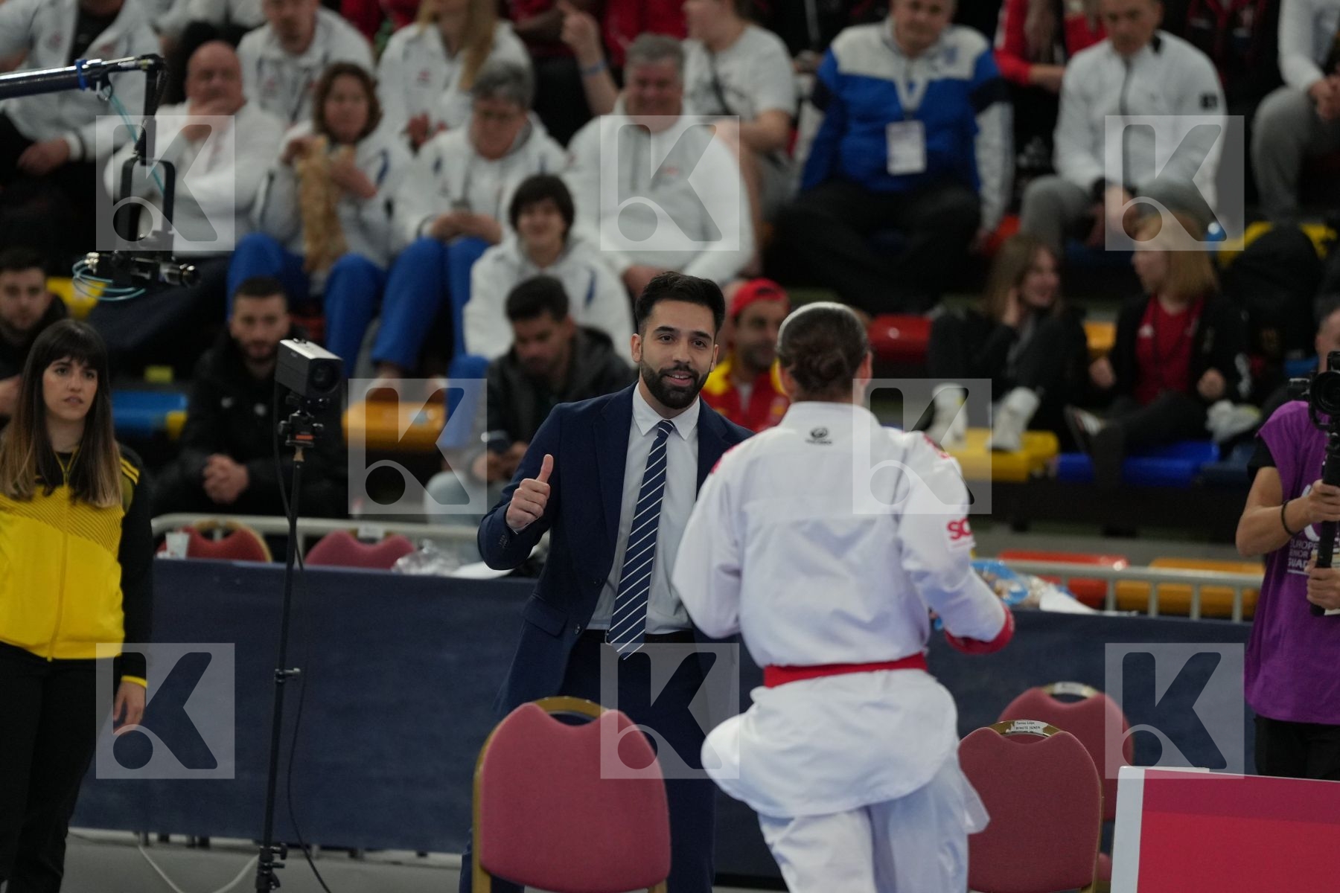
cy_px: 446
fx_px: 11166
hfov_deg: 6.9
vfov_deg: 4.6
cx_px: 670
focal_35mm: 300
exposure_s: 1/1000
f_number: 2.8
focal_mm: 200
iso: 1600
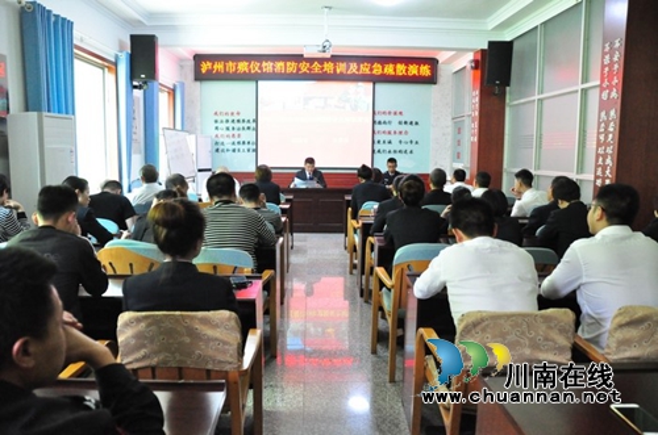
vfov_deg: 47.7
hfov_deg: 67.5
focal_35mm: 27
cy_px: 218
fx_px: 492
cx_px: 329
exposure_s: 1/80
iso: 3200
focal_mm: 18
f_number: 3.5
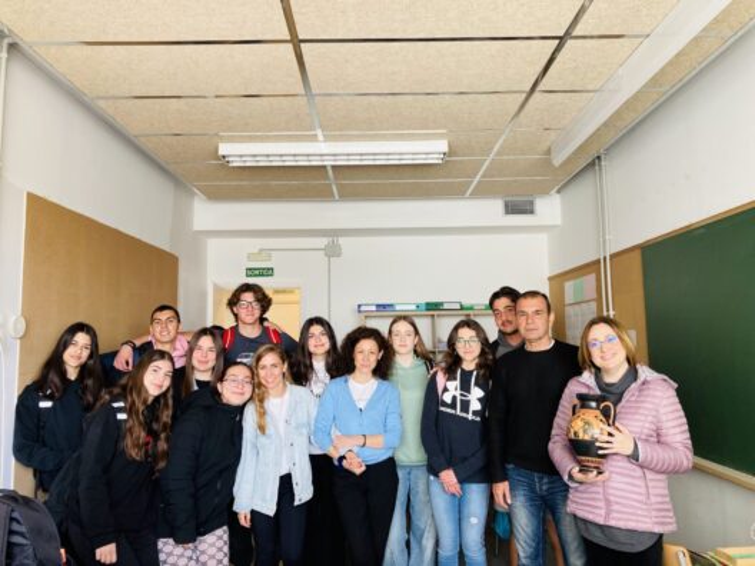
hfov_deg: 63.4
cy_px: 283
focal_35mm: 28
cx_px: 378
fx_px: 611
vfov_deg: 49.7
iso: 80
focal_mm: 3.99
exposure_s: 1/75
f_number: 1.8
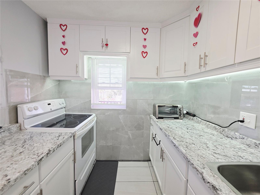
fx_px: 98
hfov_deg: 106.2
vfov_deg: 89.9
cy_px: 98
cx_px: 130
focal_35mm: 13
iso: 80
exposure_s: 1/120
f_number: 1.9
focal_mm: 2.2
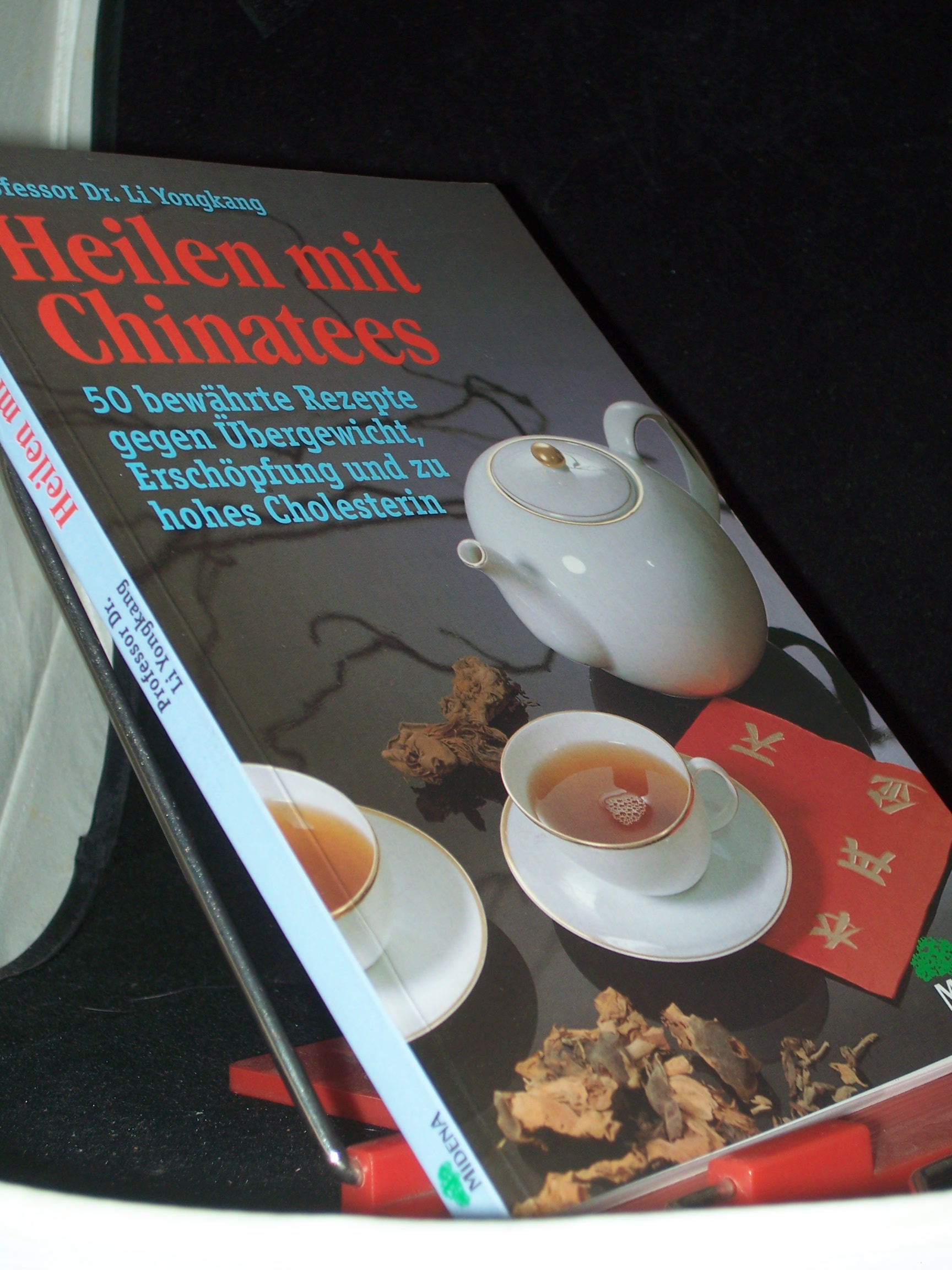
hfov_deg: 22.3
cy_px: 635
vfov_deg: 29.4
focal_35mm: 66
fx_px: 2420
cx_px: 476
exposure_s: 1/80
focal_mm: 11
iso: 80
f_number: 3.6
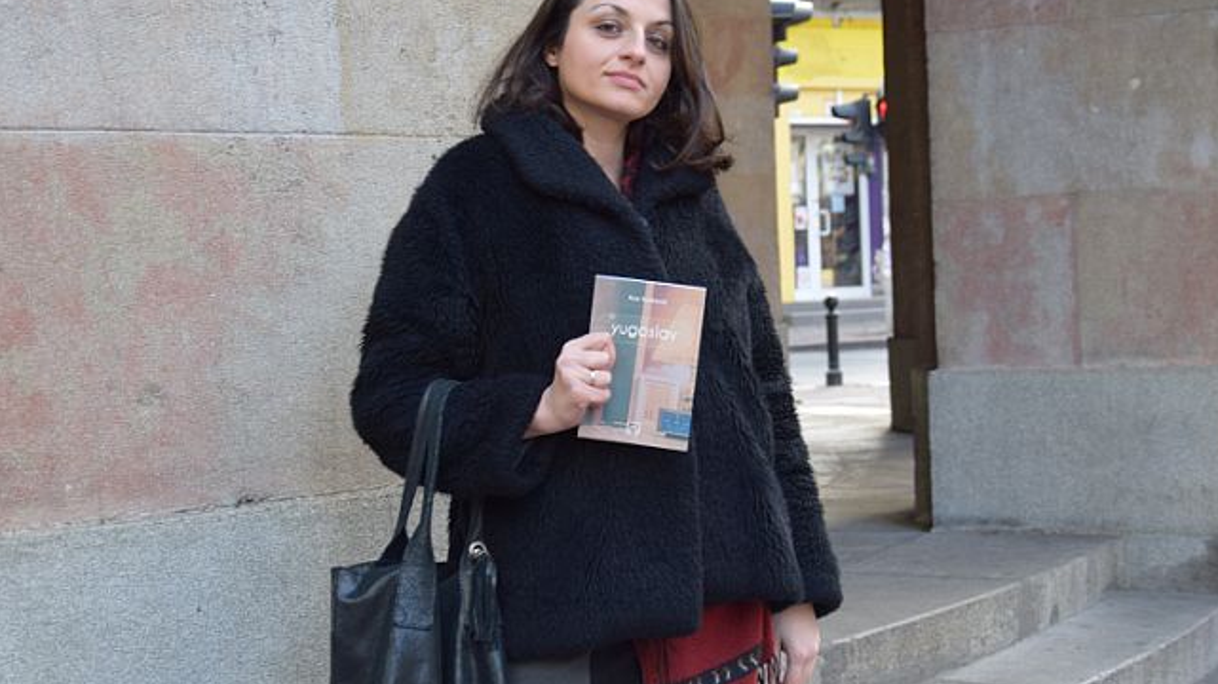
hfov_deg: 31.4
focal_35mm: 67
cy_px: 352
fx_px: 2163
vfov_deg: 18.0
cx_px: 610
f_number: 4.8
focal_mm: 42
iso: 400
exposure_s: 1/100
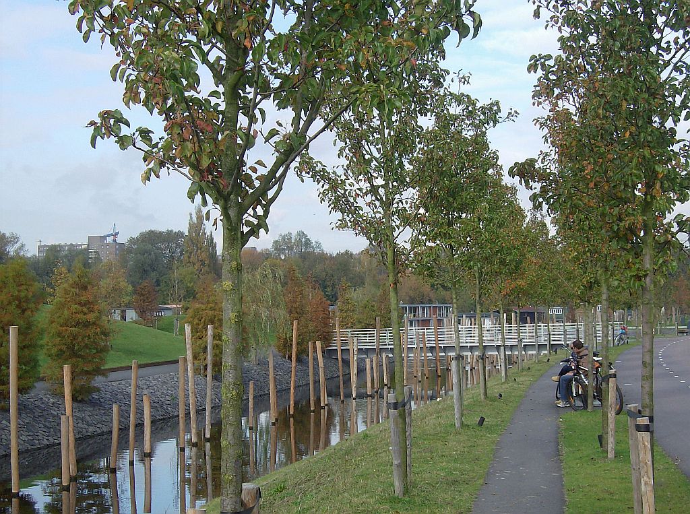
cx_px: 345
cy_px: 257
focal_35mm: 70
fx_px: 1392
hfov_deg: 27.8
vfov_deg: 20.9
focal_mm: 11.6
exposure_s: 1/215
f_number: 6.2
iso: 100
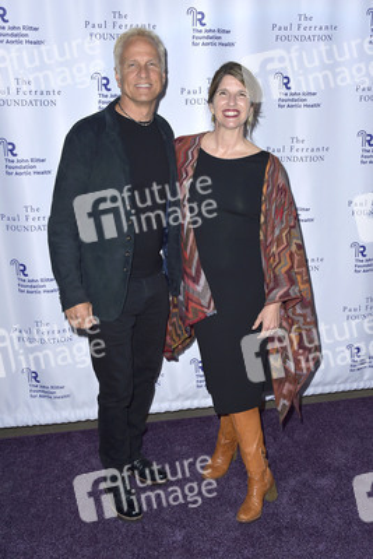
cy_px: 280
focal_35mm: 32
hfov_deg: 41.1
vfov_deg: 58.7
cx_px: 186
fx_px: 497
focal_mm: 32
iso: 320
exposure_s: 1/250
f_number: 6.3
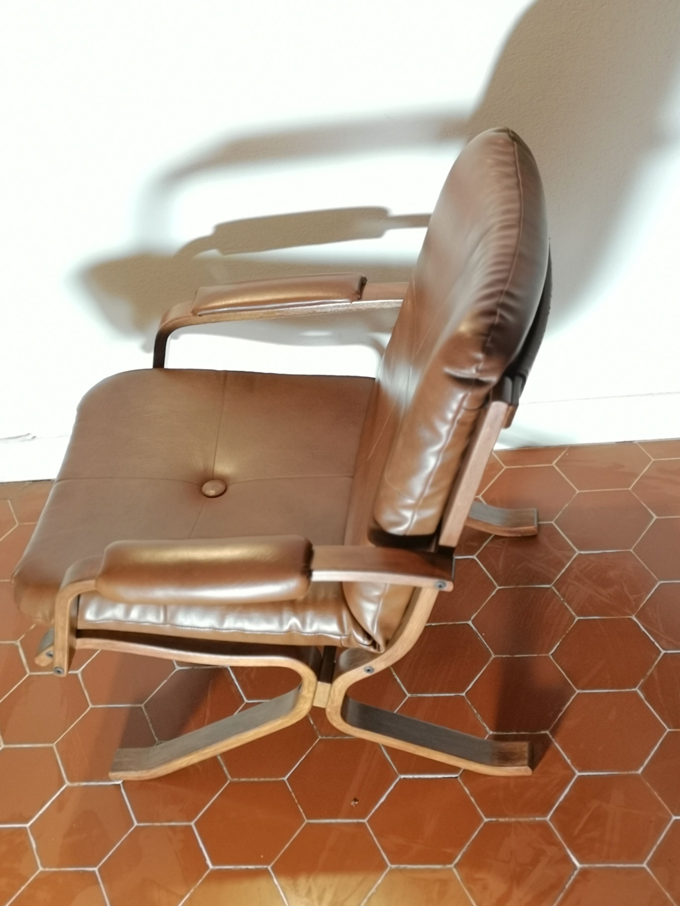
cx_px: 340
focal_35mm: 54
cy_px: 453
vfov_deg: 35.5
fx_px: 1414
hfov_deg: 27.0
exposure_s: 1/33.3
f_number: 4
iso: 320
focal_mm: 5.58
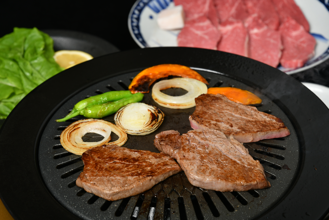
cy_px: 110
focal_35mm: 75
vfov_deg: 18.2
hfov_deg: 27.0
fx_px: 685
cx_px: 164
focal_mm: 50
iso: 125
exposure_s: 1/200
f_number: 5.6
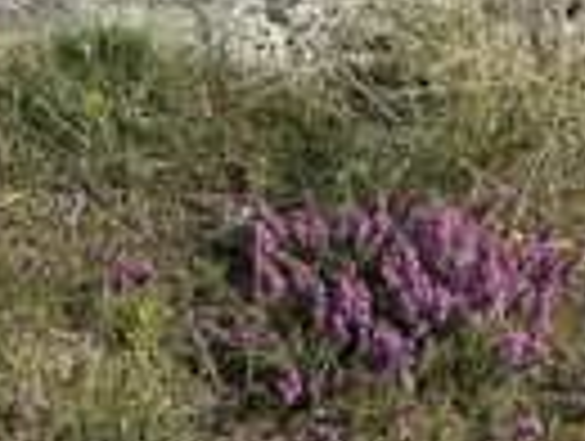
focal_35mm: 92
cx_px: -302
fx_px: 1558
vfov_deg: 15.1
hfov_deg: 18.7
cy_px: -191
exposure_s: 1/3247
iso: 80
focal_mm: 6.76
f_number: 1.78
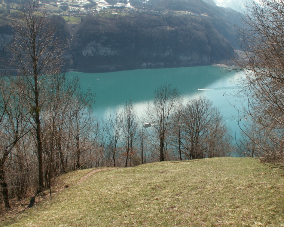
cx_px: 148
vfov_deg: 40.1
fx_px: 311
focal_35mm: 37
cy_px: 112
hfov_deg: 49.1
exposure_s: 1/100
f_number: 8
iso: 50
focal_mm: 5.86
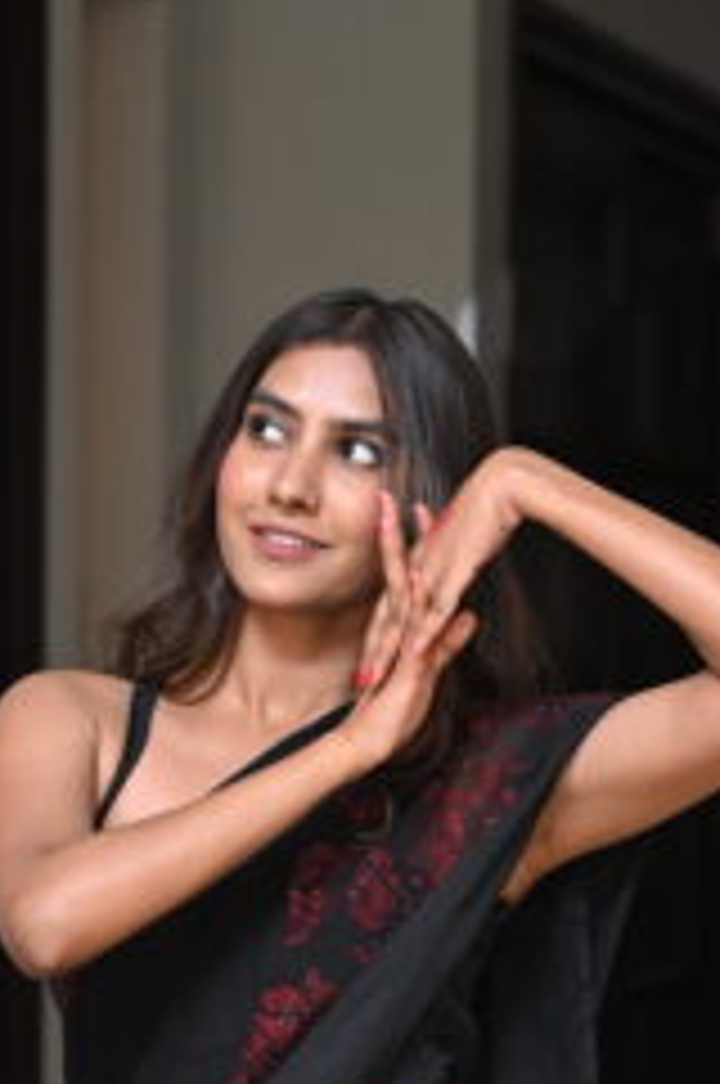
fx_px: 5626
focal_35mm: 187
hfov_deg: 7.3
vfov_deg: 10.9
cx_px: 302
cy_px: 1084
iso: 1000
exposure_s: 1/250
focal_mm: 50
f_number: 2.8
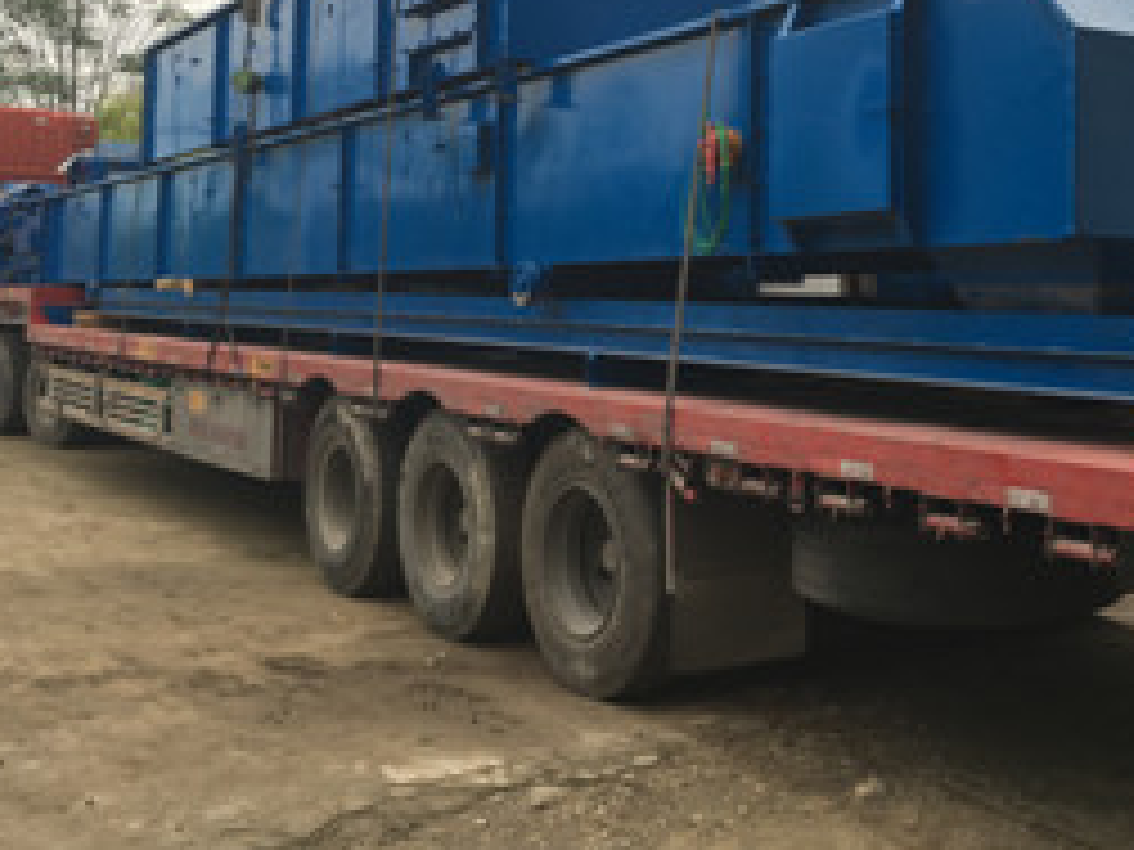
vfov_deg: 31.0
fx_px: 1507
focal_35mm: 46
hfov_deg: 40.6
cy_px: 211
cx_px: 770
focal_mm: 4.15
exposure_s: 1/156
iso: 25
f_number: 2.2
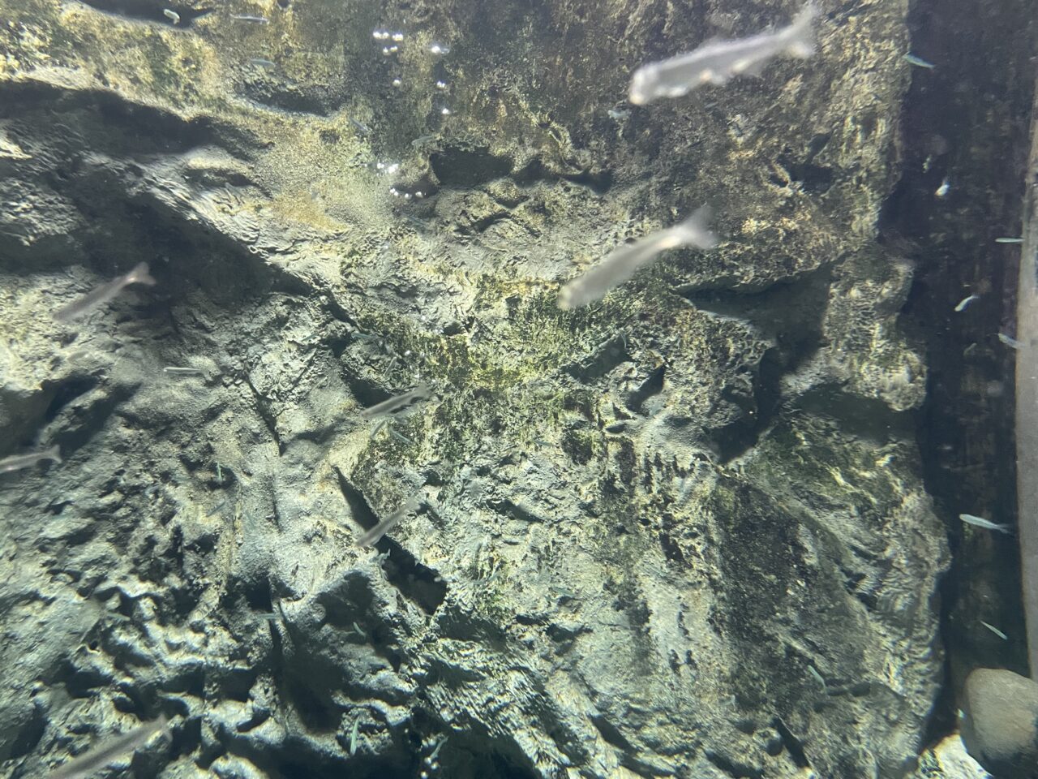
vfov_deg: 53.1
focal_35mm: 26
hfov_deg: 67.3
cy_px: 390
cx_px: 519
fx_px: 780
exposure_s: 1/50
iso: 400
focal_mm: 4.2
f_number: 1.6
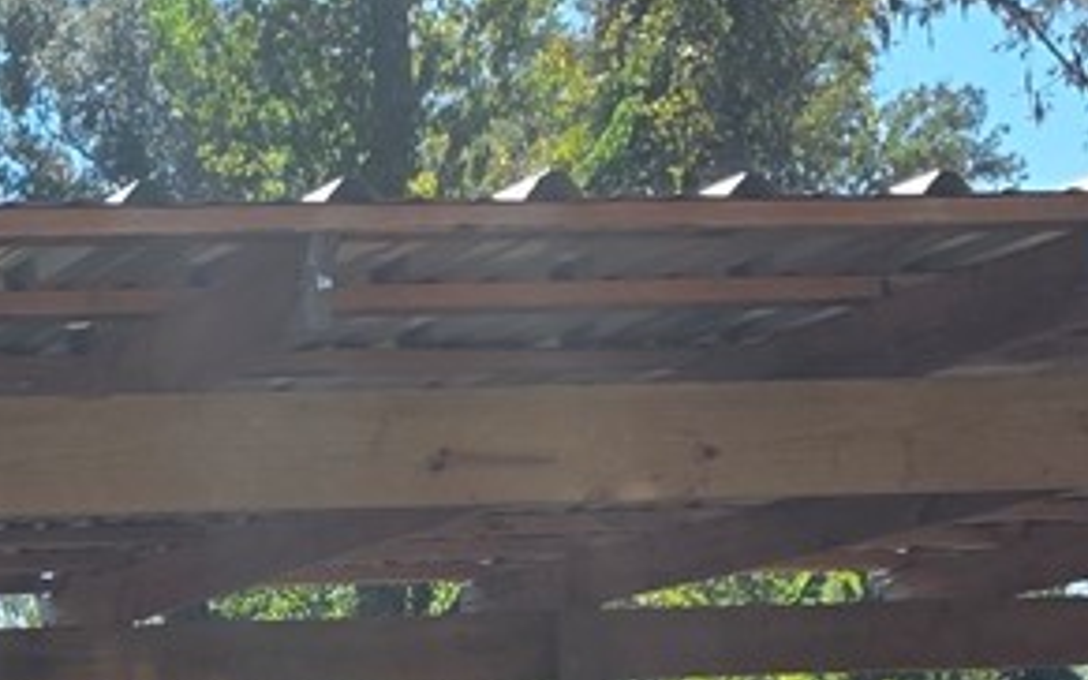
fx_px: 3974
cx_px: -482
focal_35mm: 134
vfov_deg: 9.1
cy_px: 1397
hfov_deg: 14.6
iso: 80
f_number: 1.7
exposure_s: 1/3972
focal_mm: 6.25
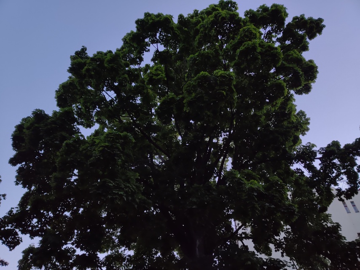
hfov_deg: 65.3
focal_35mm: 27
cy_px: 135
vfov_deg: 51.4
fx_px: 281
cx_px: 180
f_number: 1.65
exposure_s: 1/14
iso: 640
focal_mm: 4.75
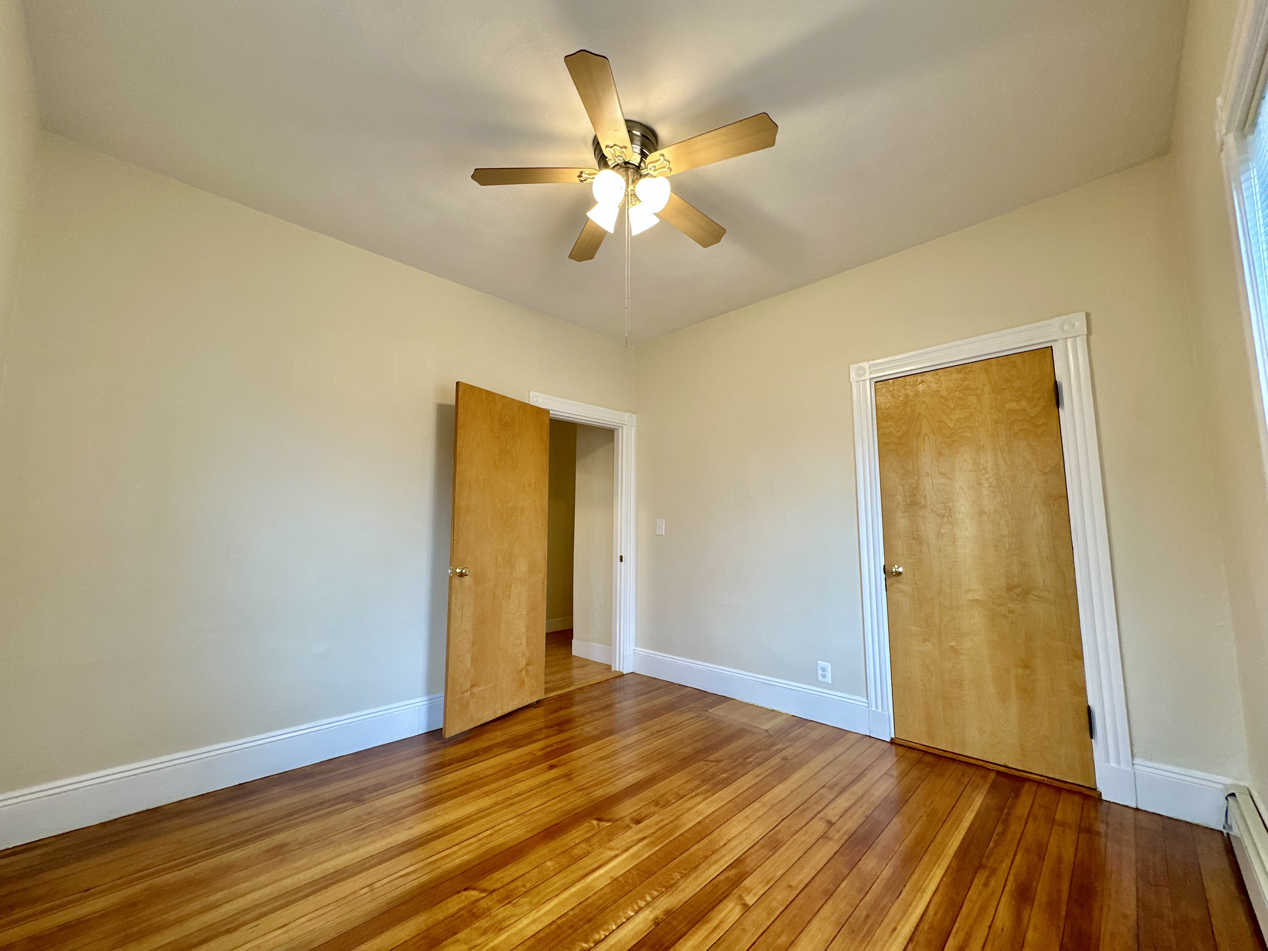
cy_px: 476
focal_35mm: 14
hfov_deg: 102.1
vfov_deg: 85.7
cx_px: 634
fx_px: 513
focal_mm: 2.22
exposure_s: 1/60
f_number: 2.2
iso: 100
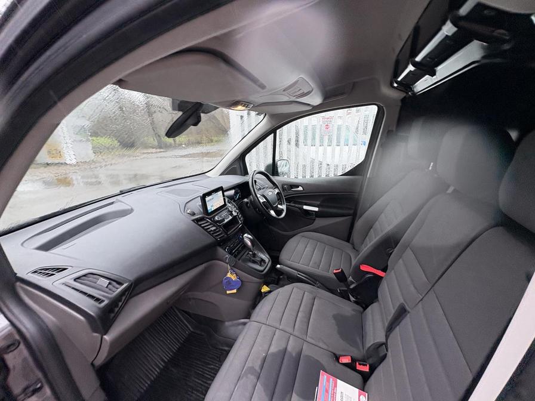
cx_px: 268
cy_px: 200
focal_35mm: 14
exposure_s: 1/99
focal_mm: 2.22
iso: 125
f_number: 2.2
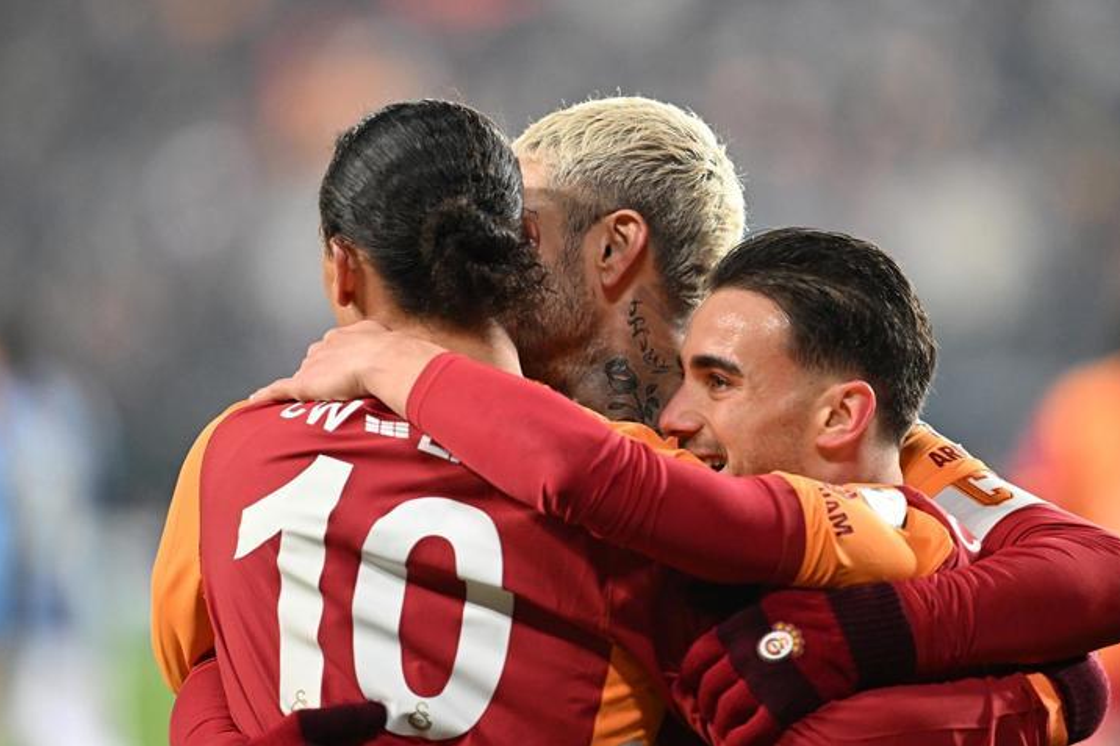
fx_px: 14462
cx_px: 618
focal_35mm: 465
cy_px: 332
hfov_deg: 4.4
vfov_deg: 3.0
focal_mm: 400
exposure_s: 1/1000
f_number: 2.8
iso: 3600
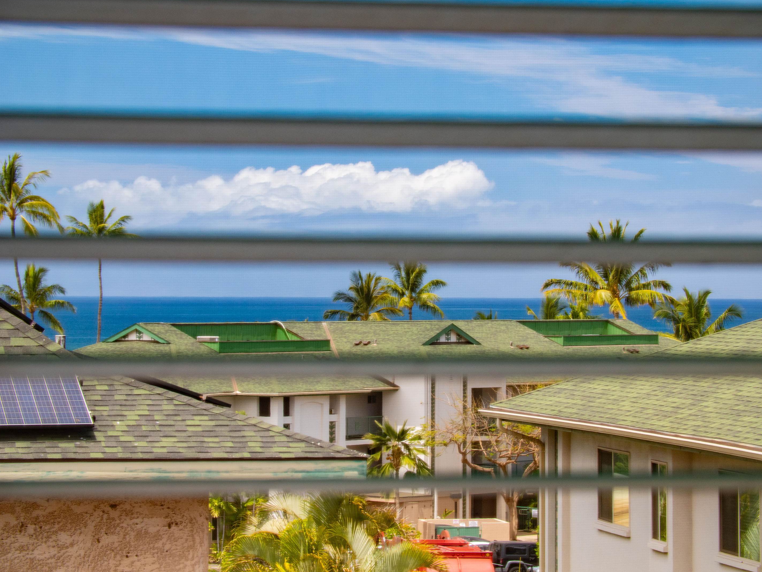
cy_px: 295
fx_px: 3171
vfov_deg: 10.3
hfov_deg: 13.7
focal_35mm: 144
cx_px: 397
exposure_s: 1/400
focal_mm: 67
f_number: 5.6
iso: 400
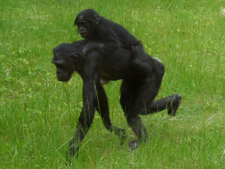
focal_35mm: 149
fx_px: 968
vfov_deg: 10.0
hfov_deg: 13.3
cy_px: 74
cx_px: 113
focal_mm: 16.1
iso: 200
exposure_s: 1/250
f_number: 4
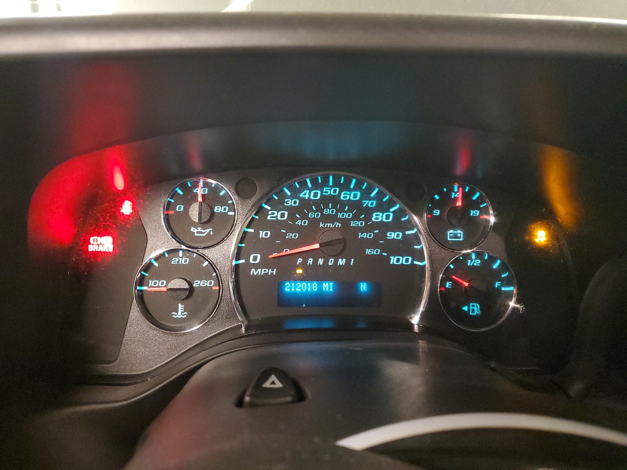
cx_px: 314
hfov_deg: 67.3
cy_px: 235
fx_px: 471
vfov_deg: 53.1
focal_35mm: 26
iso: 564
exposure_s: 1/15
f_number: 1.5
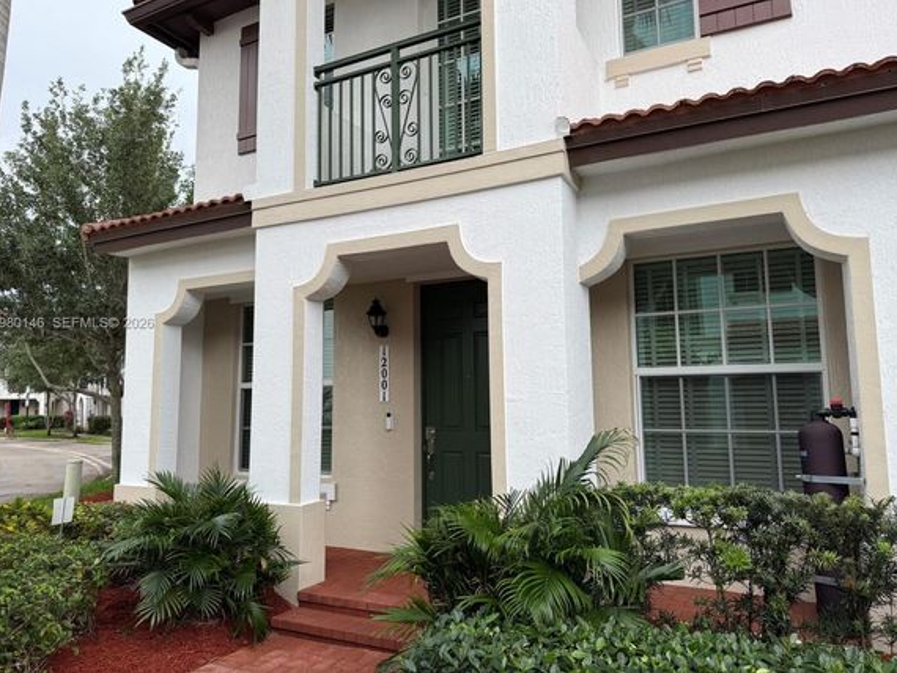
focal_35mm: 25
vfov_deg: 54.9
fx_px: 648
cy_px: 325
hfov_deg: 69.4
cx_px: 439
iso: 80
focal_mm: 6.76
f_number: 1.78
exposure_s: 1/528
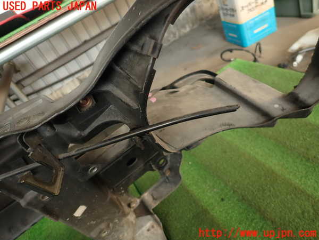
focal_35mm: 25
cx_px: 160
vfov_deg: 54.9
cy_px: 120
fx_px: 230
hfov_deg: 69.4
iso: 125
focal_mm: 4.5
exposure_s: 1/60
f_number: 2
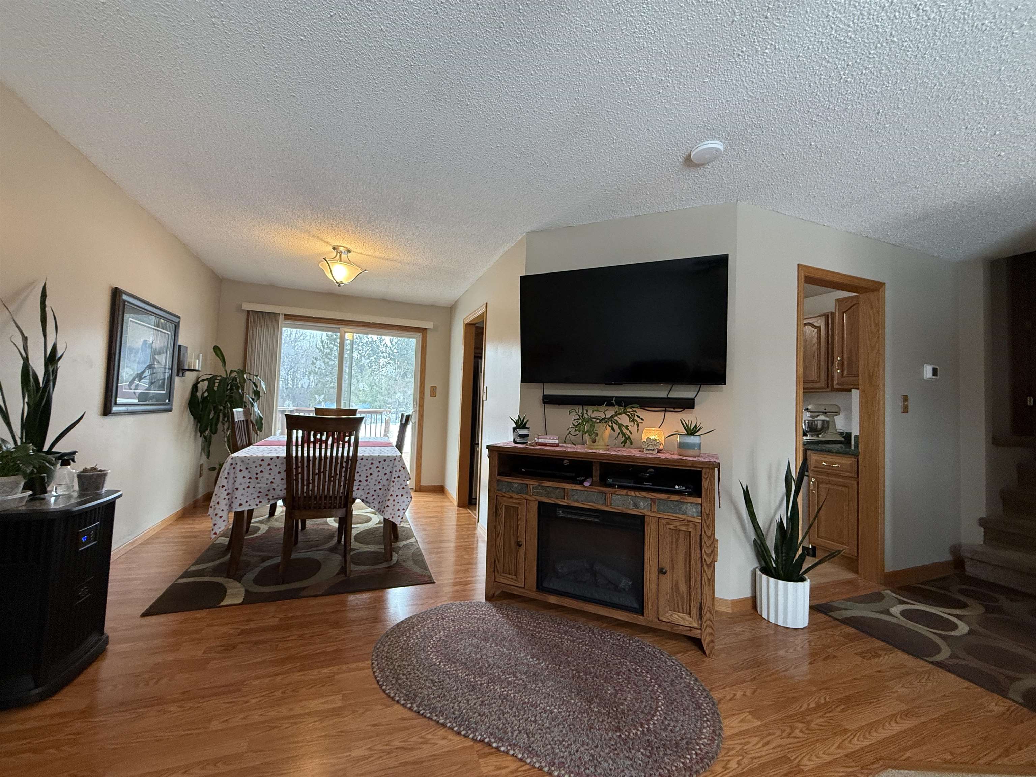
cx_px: 518
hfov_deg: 102.1
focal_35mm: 14
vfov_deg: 85.7
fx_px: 419
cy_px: 388
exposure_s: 1/120
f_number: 2.2
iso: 320
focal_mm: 2.22
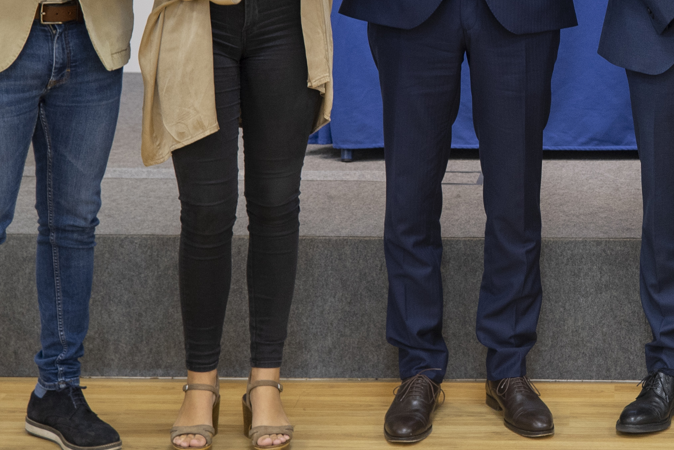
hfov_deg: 20.4
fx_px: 1835
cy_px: -28
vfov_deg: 13.7
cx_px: 611
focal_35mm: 98
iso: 800
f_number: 4
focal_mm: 33
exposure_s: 1/60
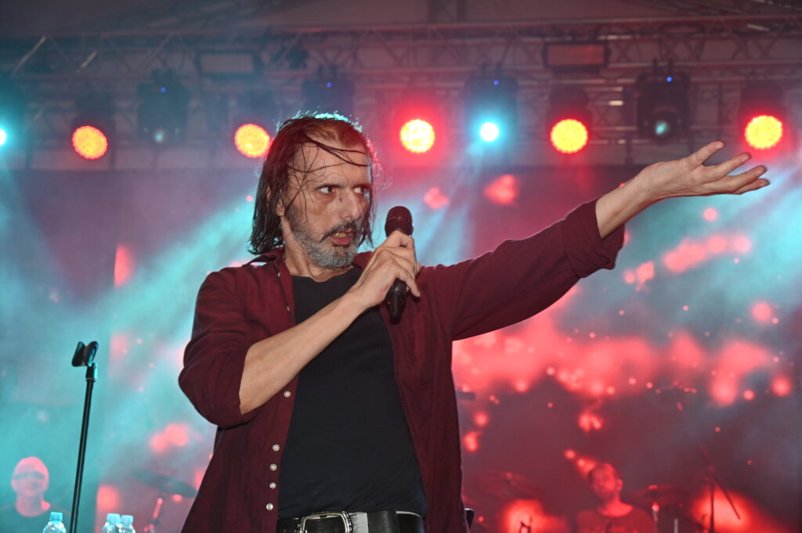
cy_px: 266
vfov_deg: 23.3
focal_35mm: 58
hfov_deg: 34.5
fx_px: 1291
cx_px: 401
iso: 1000
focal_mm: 58
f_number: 5.6
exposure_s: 1/60
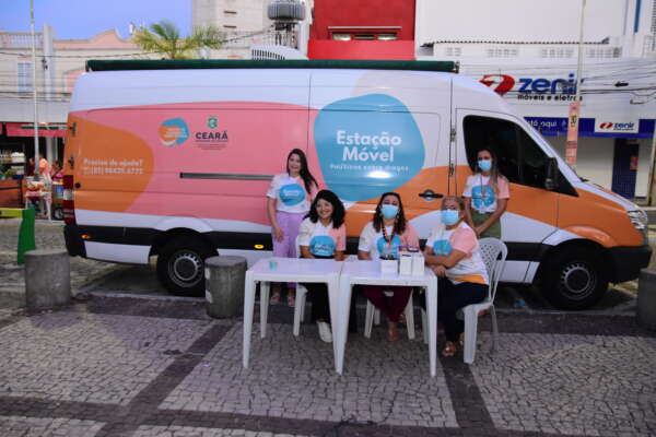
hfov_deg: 64.6
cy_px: 218
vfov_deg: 45.7
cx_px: 328
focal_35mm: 28
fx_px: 519
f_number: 3.2
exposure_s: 1/125
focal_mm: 19
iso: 2000
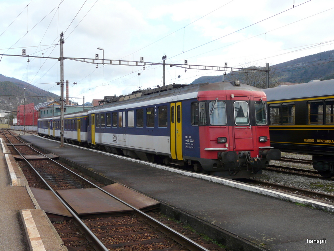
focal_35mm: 44
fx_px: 425
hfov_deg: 42.9
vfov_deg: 32.9
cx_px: 167
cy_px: 126
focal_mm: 7.2
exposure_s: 1/160
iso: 100
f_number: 4
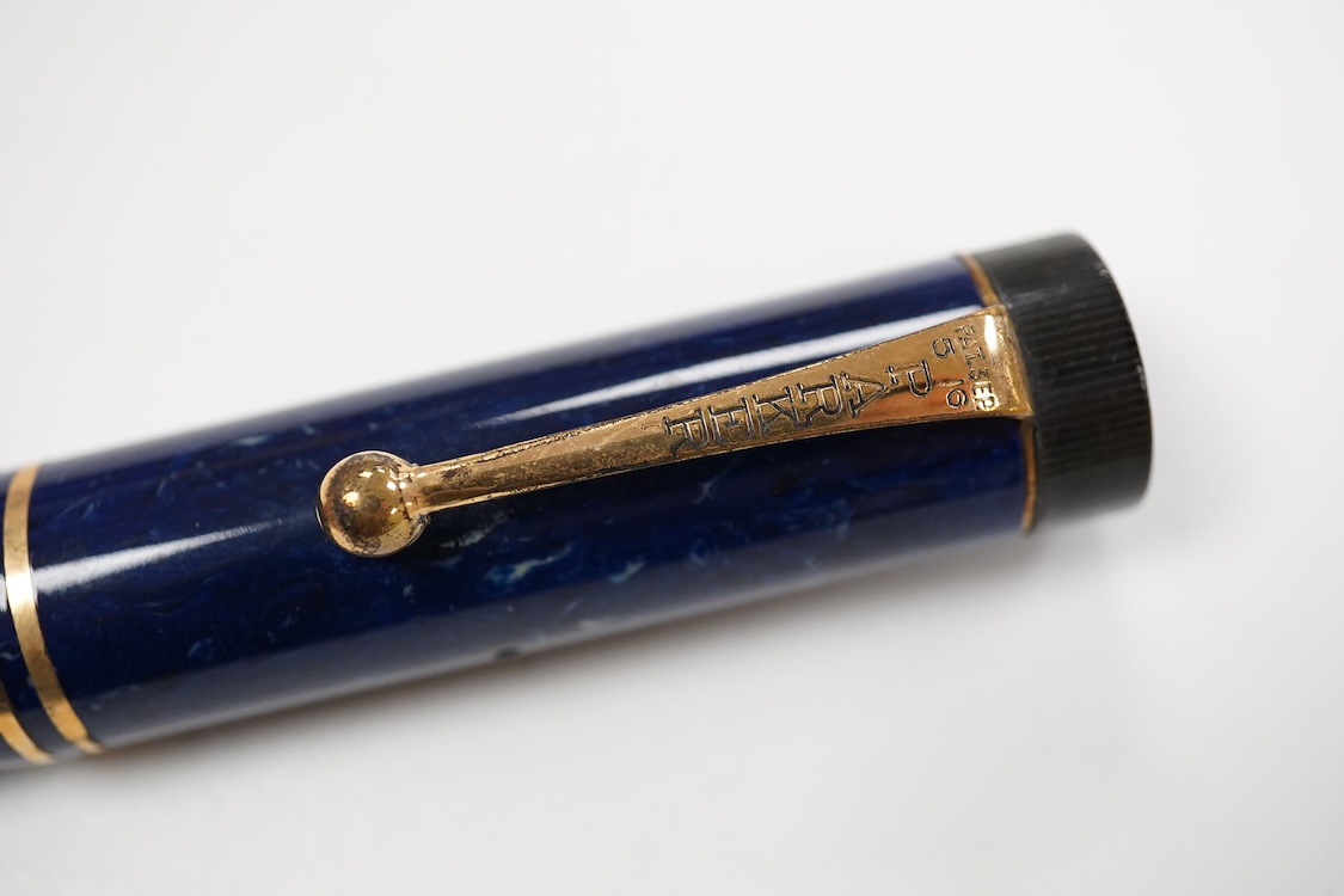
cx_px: 672
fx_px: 1680
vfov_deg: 29.9
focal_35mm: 45
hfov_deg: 43.6
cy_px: 448
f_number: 9
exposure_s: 1/200
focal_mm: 30
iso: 2500
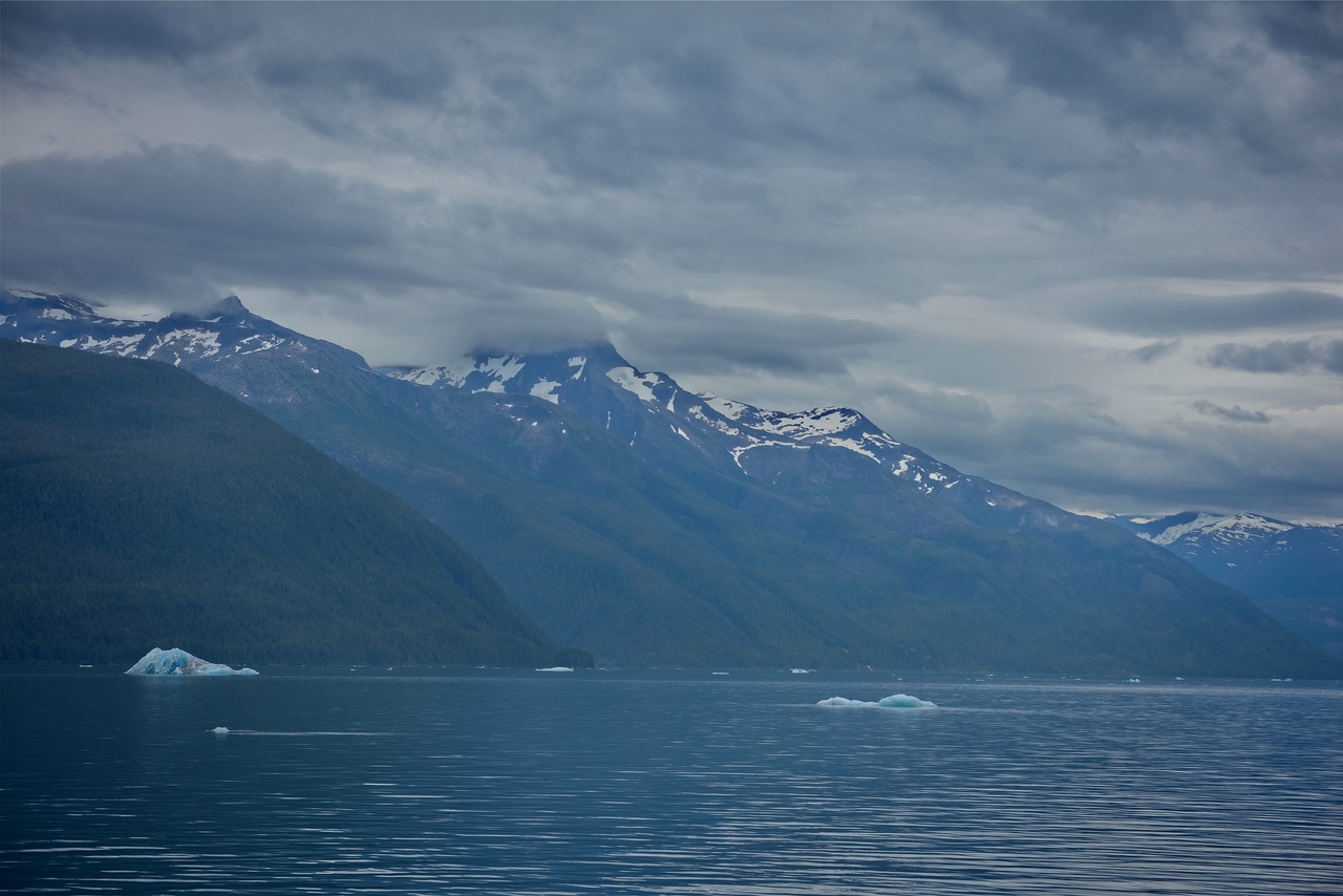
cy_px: 448
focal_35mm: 102
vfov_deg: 13.4
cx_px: 672
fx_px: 3806
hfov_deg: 20.0
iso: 100
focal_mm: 102
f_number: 9
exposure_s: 1/320
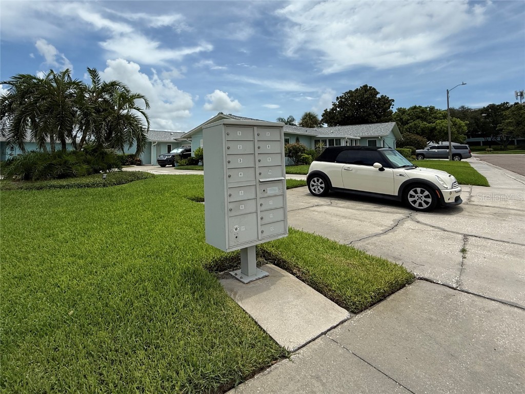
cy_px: 197
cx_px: 262
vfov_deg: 85.7
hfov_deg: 102.1
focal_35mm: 14
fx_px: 212
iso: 50
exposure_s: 1/3663
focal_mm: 2.22
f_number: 2.2
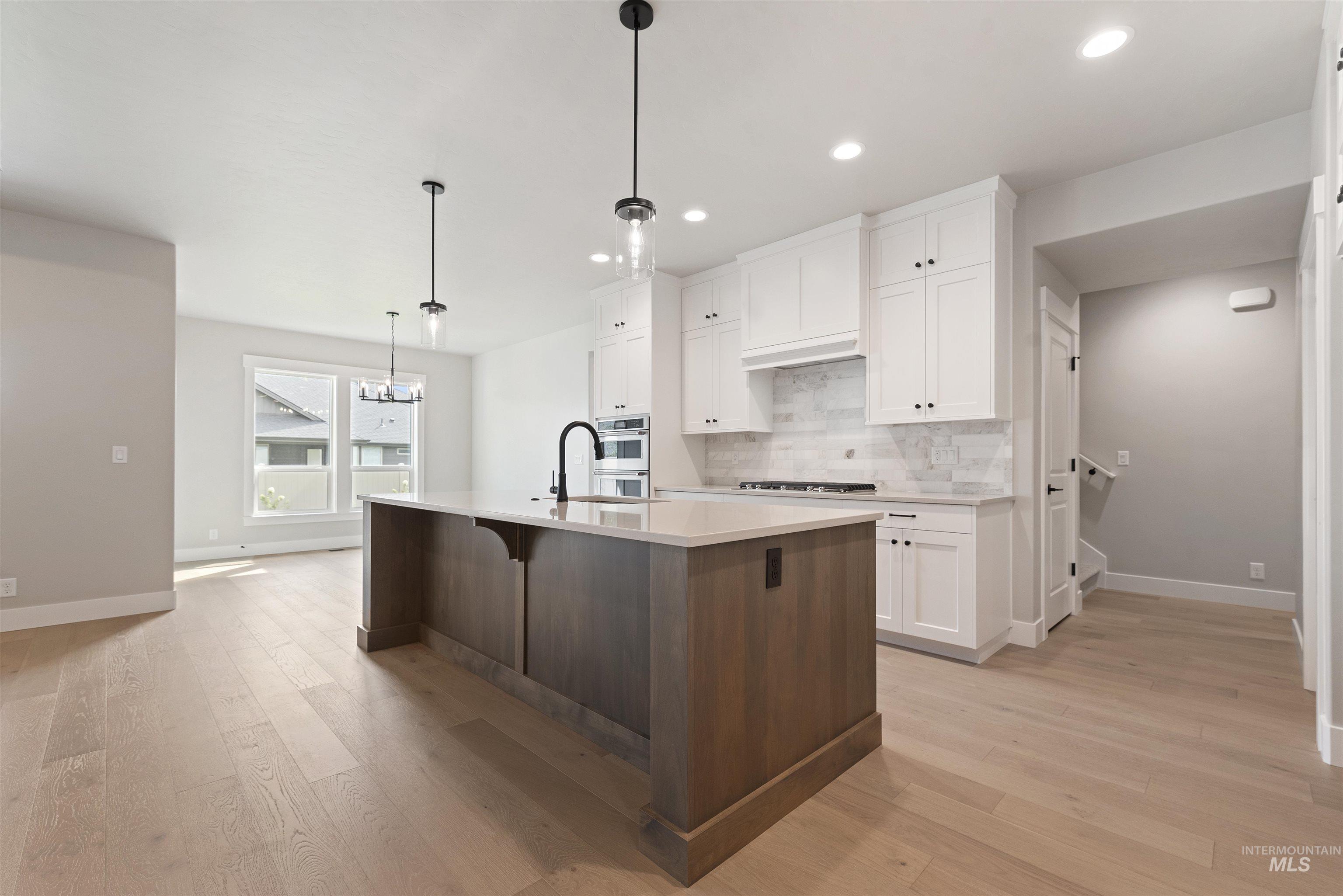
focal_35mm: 15
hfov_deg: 100.4
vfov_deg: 77.4
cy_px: 448
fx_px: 560
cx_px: 672
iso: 320
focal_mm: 15
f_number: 6.3
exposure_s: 1/2.5
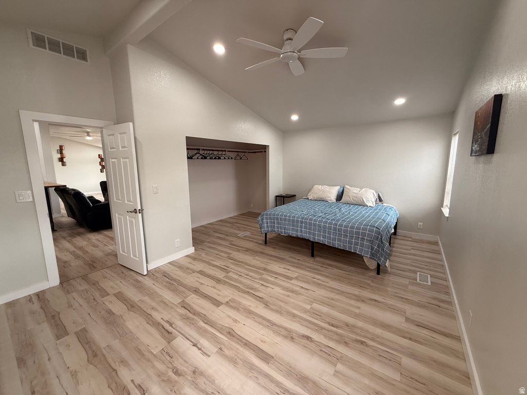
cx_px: 264
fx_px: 213
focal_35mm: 14
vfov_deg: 85.7
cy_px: 198
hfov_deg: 102.1
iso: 200
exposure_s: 1/120
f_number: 2.2
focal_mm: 2.22
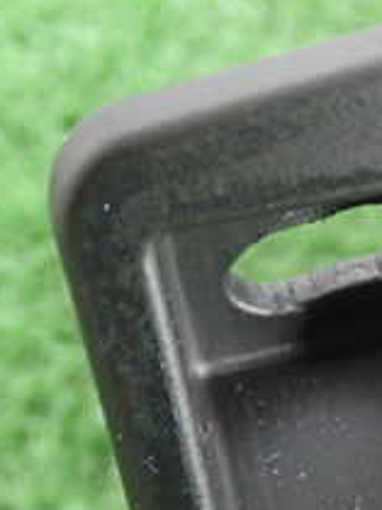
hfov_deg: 11.1
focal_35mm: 126
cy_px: 148
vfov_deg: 15.6
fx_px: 1858
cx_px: 637
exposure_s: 1/13
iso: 800
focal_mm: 7.84
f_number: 2.9
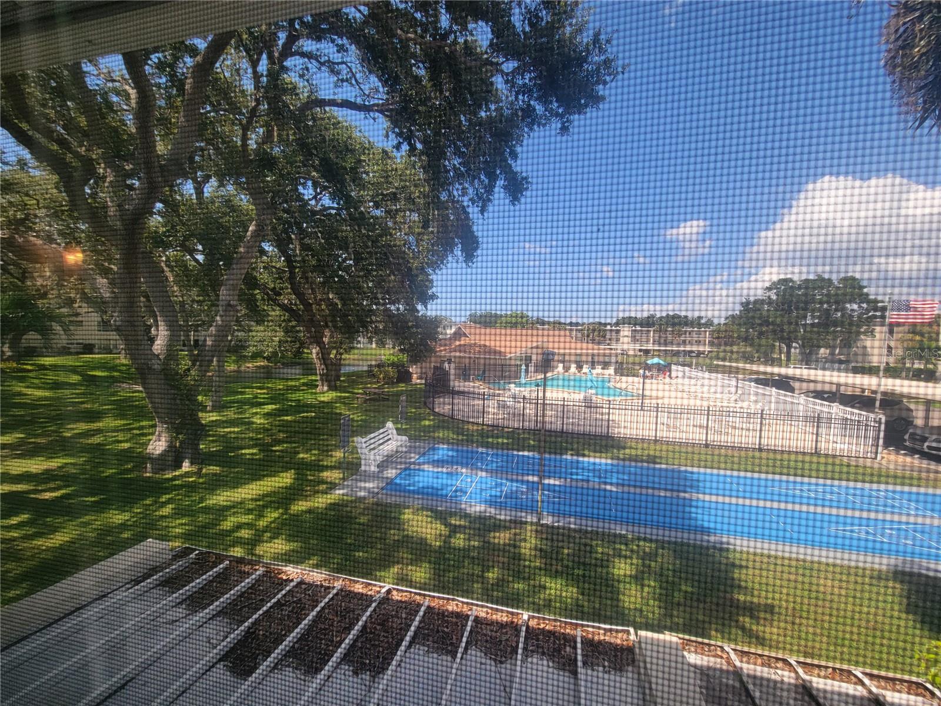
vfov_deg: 89.9
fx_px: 353
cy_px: 353
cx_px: 470
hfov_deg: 106.2
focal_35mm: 13
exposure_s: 1/434
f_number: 2.2
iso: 50
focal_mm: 2.2
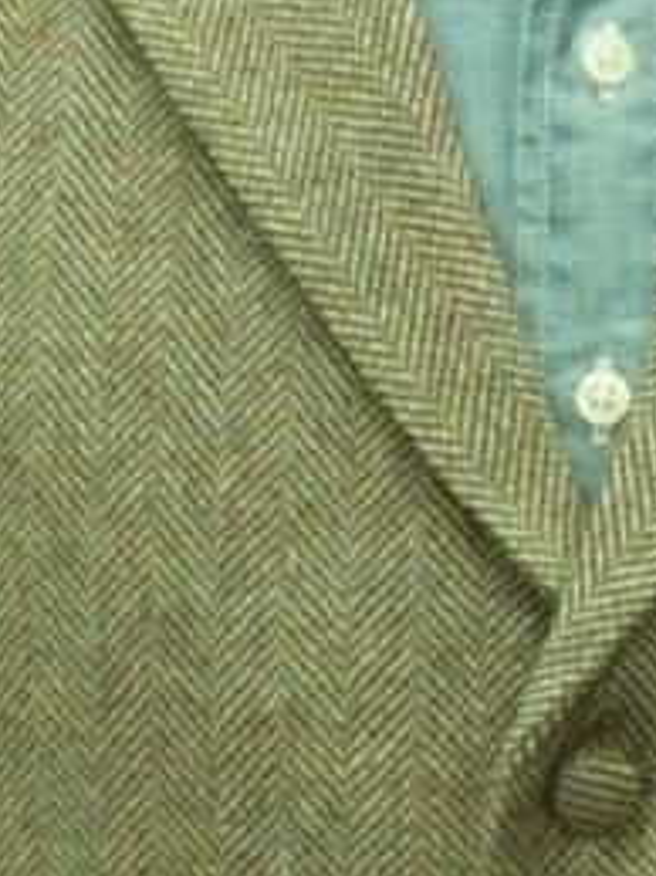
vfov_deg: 10.6
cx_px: 626
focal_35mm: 186
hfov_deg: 7.9
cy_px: 829
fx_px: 4704
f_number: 4.3
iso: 800
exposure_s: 1/40
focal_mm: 8.3
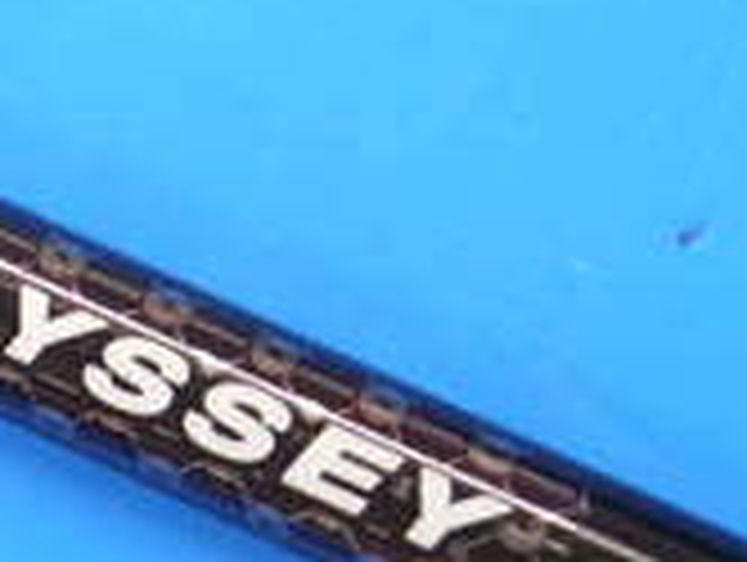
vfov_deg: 4.6
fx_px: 6980
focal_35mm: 323
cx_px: -468
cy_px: -103
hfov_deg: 6.0
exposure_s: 1/80
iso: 800
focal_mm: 42
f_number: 5.6
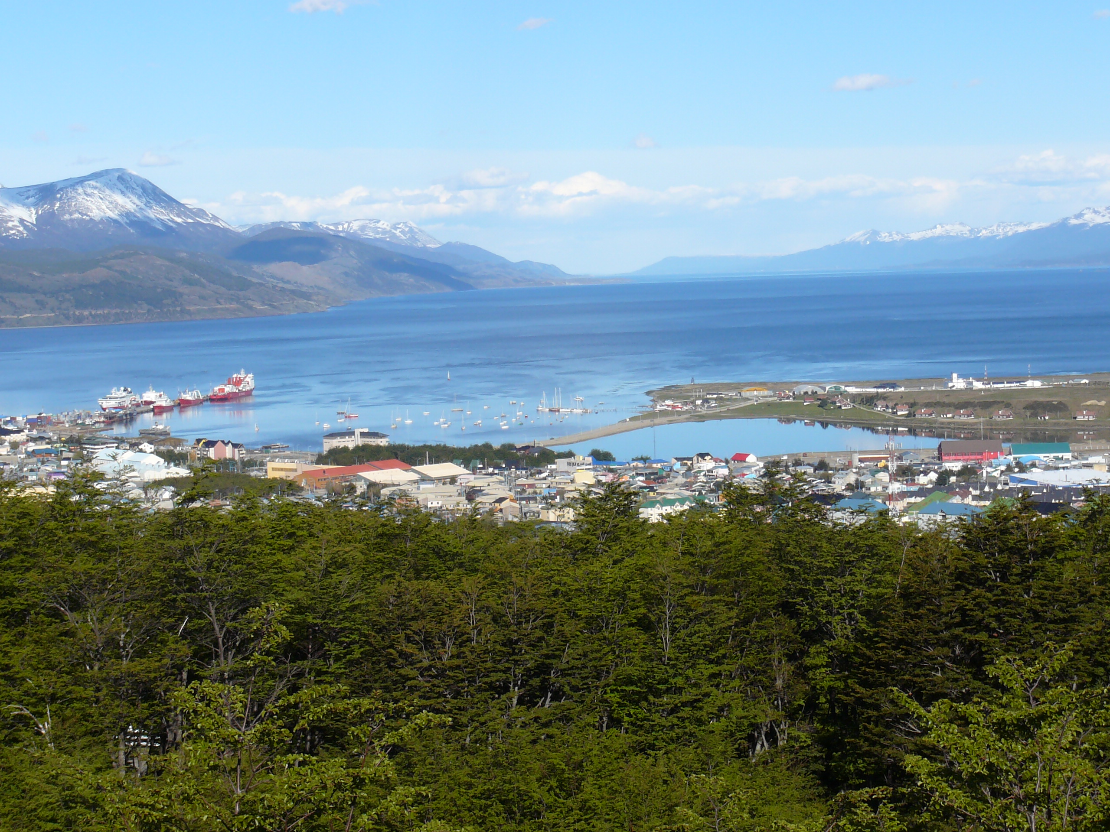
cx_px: 555
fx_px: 2629
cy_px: 416
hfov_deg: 23.8
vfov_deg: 18.0
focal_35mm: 82
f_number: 6.3
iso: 80
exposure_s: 1/400
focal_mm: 12.2
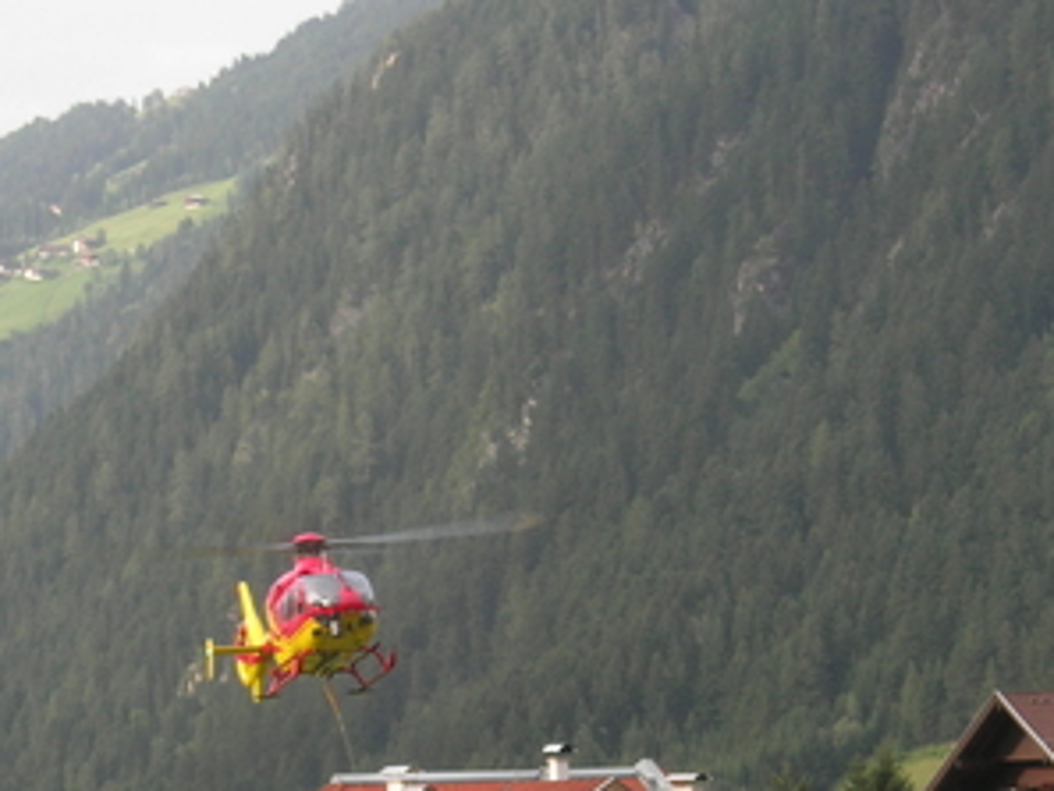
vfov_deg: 6.5
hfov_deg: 8.7
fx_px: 6945
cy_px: 607
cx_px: 440
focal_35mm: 228
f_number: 8.2
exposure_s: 1/45
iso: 64
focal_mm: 23.4
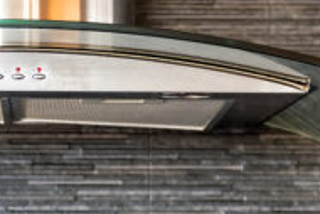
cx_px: 67
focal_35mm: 185
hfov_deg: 11.1
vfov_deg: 7.4
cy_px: 267
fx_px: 1646
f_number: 2.8
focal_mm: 32
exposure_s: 1/60
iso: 400
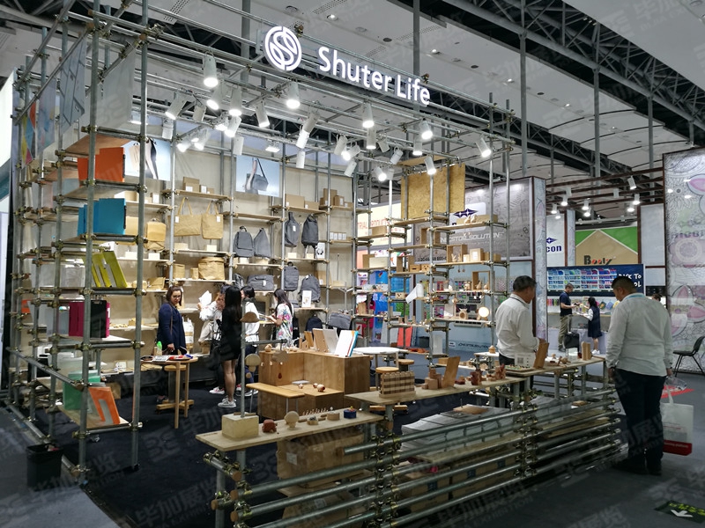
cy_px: 264
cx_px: 352
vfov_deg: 51.4
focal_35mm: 27
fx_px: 550
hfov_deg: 65.3
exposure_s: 1/50
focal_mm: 4.5
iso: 100
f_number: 2.2
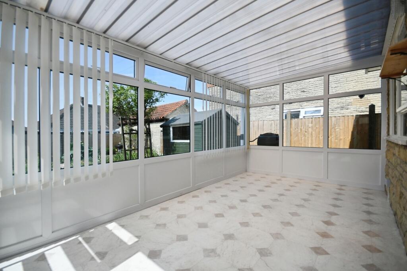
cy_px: 136
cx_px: 204
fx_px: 170
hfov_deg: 100.4
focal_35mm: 15
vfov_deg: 77.3
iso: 400
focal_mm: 10
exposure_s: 1/1000
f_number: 8
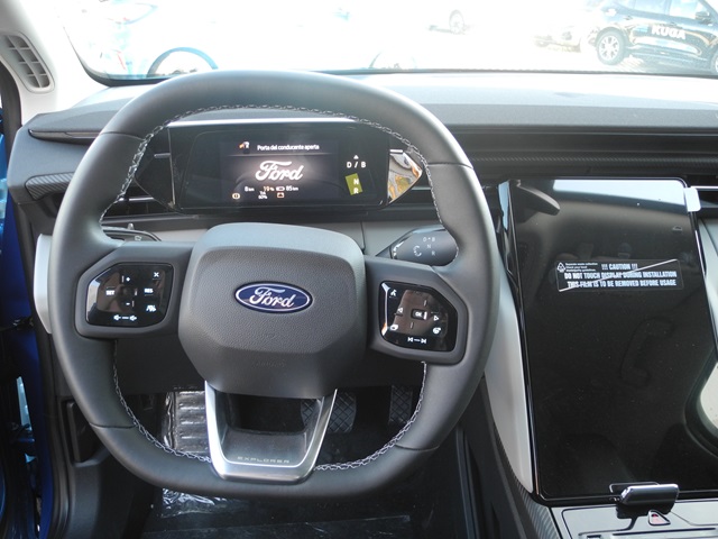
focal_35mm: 28
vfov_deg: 49.7
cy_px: 270
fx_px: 581
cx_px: 359
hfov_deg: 63.4
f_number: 2.8
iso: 180
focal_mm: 6
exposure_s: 1/30
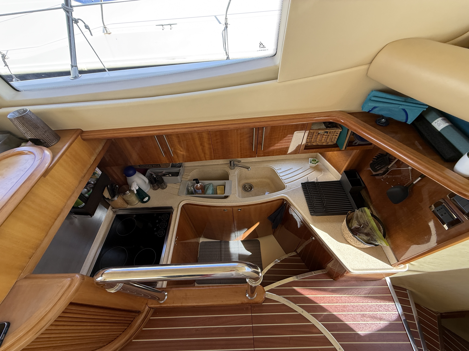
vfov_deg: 85.7
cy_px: 176
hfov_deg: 102.1
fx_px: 190
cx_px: 234
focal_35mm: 14
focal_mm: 2.22
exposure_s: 1/99
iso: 160
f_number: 2.2
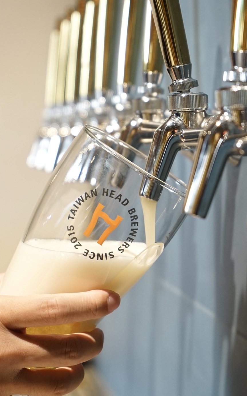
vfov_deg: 19.3
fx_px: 1163
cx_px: 99
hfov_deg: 12.1
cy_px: 198
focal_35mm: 108
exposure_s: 1/30
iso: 1000
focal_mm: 70
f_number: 5.6
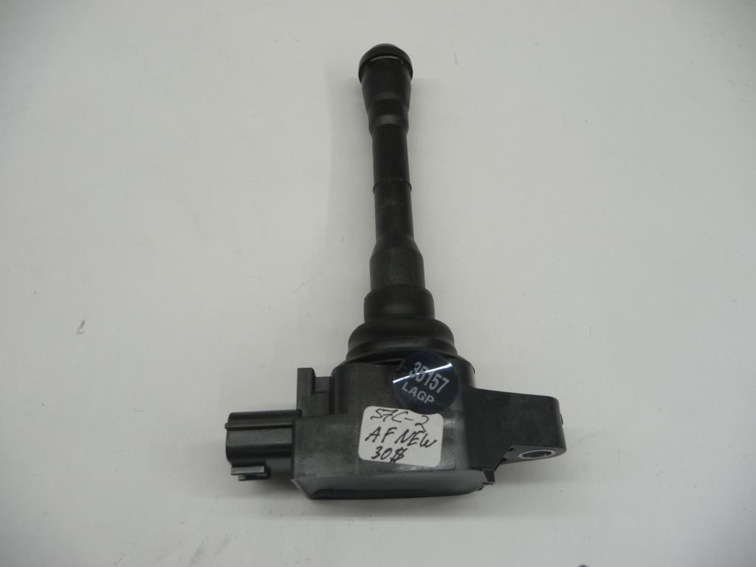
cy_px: 284
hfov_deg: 63.4
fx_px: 612
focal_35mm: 28
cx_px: 378
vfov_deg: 49.7
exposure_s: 1/30
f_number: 3.3
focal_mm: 4.7
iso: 100
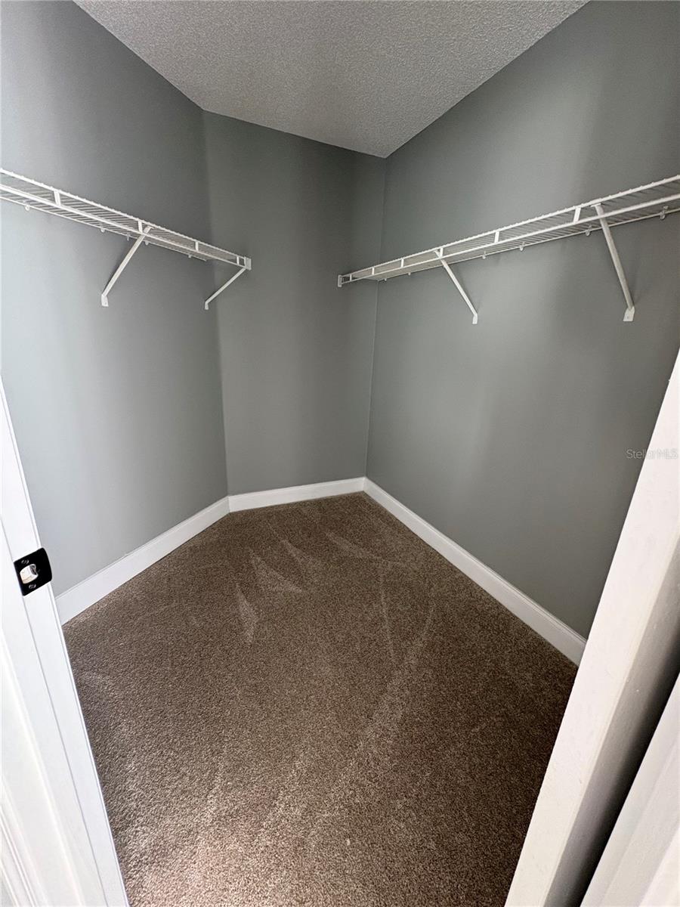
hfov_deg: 85.7
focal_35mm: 14
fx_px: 367
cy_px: 454
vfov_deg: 102.1
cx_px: 340
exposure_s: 1/60
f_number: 2.2
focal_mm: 2.22
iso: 400
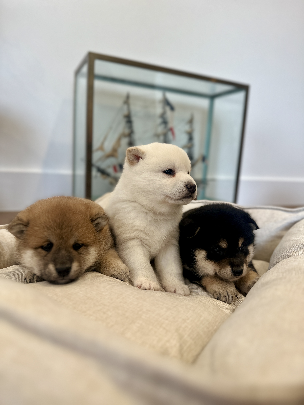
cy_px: 202
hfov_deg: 56.8
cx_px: 152
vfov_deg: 71.6
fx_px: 281
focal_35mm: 24
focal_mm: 6.86
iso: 125
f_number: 1.78
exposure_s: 1/100
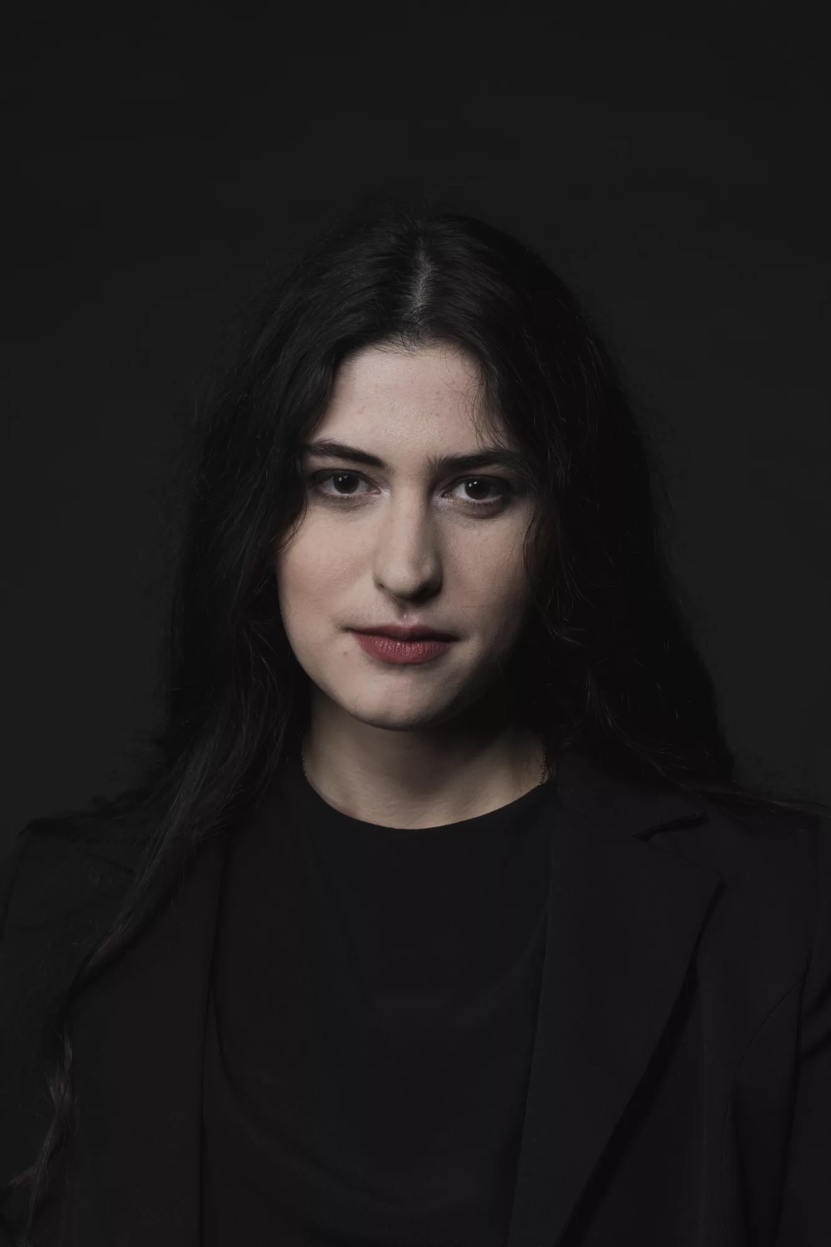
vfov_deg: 22.6
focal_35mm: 90
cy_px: 624
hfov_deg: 15.2
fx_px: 3117
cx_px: 416
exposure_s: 1/160
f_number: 10
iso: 100
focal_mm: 90
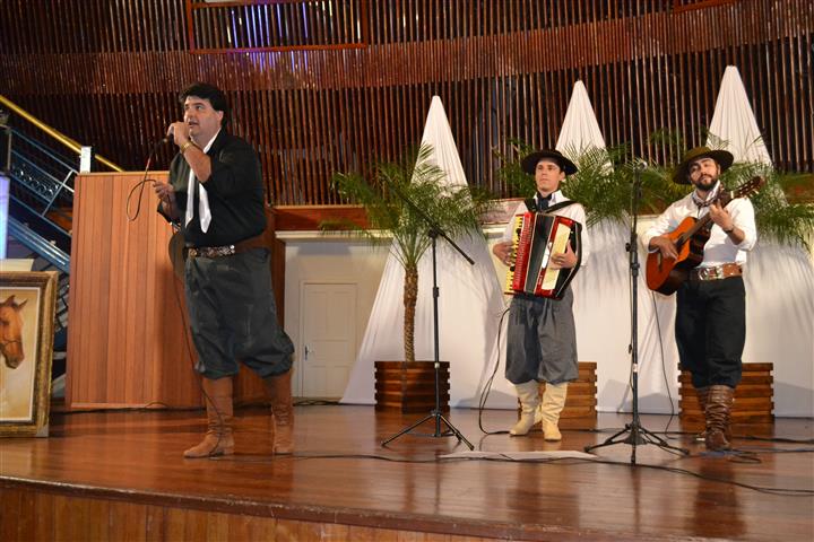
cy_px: 271
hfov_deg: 49.6
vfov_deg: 34.2
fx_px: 882
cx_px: 407
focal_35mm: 39
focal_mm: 26
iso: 3200
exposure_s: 1/60
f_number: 4.2
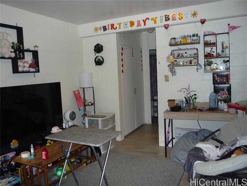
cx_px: 124
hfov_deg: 60.0
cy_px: 93
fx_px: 214
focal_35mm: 30
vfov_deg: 46.8
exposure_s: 1/30
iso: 250
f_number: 3.3
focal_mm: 5.2
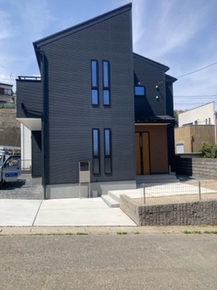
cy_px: 145
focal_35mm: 28
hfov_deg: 49.7
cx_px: 108
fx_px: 234
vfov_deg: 63.4
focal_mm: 3.99
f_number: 1.8
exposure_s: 1/2088
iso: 20
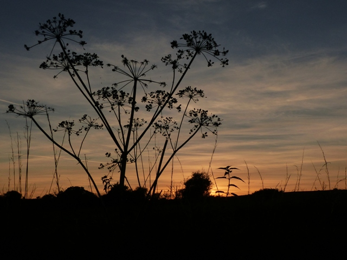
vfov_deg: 34.3
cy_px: 130
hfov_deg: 44.8
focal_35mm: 42
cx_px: 174
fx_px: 421
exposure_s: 1/1600
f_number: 4.5
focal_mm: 7.6
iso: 160
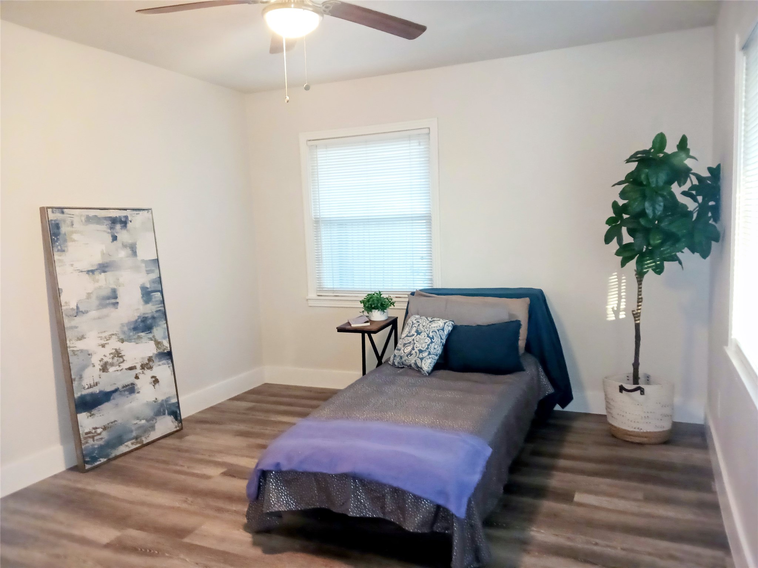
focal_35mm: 27
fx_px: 591
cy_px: 284
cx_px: 379
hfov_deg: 65.3
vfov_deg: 51.4
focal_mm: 4
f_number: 1.8
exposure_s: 1/20
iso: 500
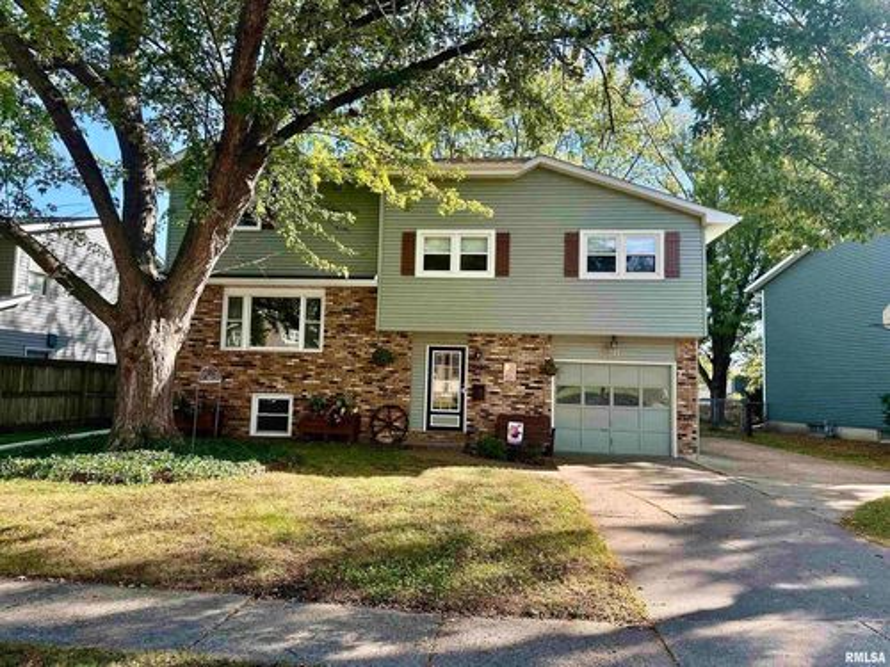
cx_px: 445
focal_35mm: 24
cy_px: 334
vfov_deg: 56.8
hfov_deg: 71.6
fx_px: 617
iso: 80
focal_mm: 6.86
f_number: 1.78
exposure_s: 1/756
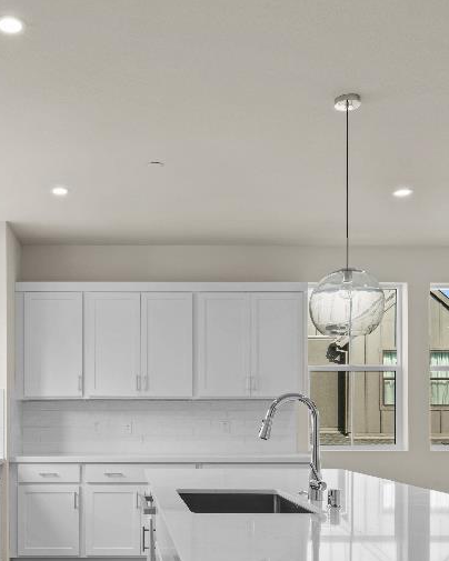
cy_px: 447
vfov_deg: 44.6
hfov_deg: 37.5
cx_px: 128
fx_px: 648
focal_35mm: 39
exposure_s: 1/1.67
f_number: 10
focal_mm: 14
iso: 125
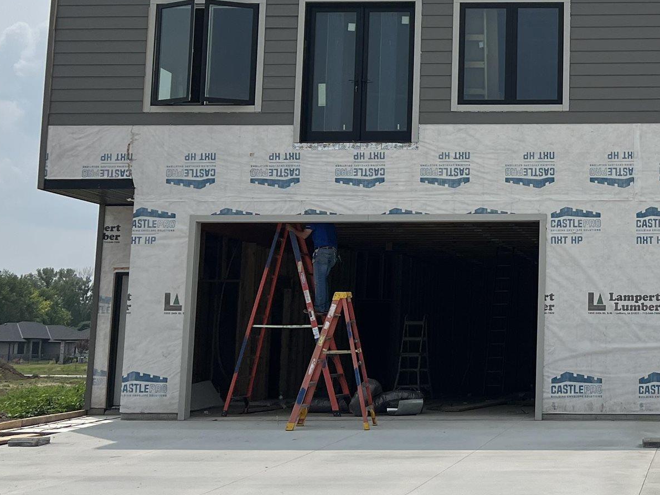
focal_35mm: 67
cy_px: 161
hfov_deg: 27.3
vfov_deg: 21.8
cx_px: 666
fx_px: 1277
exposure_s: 1/10309
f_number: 1.5
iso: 50
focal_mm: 5.7
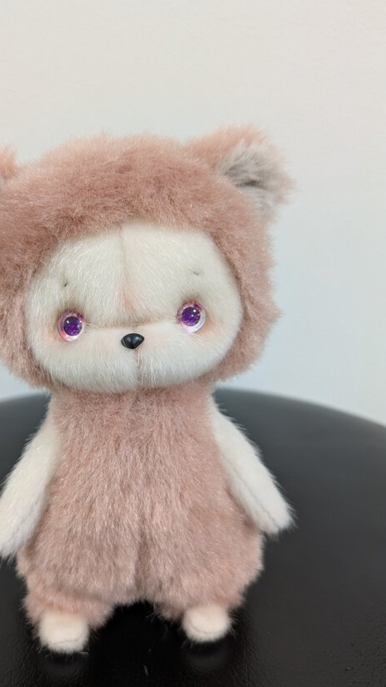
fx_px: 510
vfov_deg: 67.9
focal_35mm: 28
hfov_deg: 40.9
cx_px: 128
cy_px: 349
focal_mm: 5.43
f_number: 1.89
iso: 141
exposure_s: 1/24
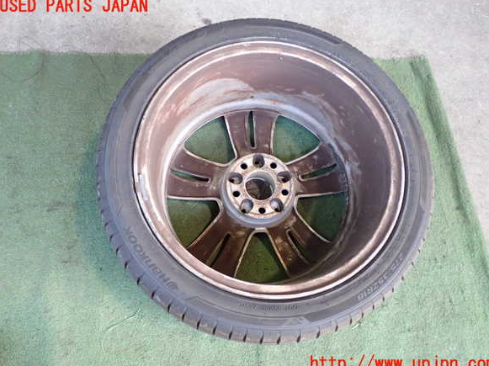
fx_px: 438
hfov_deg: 58.4
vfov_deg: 45.4
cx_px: 247
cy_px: 185
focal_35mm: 31
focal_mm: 5.4
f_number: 2.3
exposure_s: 1/160
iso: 800
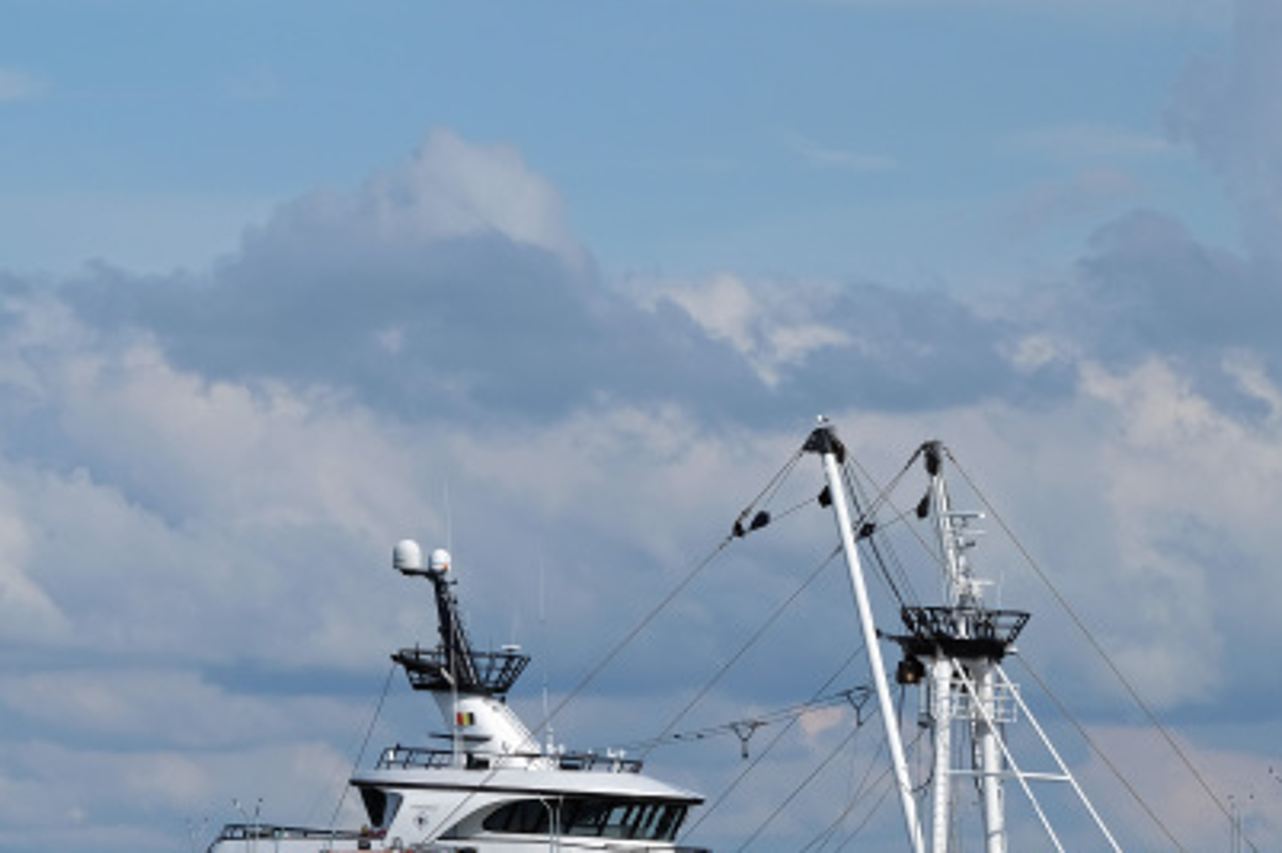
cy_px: 577
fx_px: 9931
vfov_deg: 4.9
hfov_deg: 7.4
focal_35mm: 279
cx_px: 834
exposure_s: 1/320
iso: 200
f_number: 11
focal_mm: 93.2
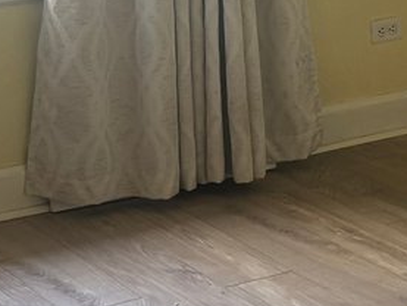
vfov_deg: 10.3
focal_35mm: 142
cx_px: 431
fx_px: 1670
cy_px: -43
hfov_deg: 13.6
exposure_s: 1/120
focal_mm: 5.96
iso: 100
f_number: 1.6
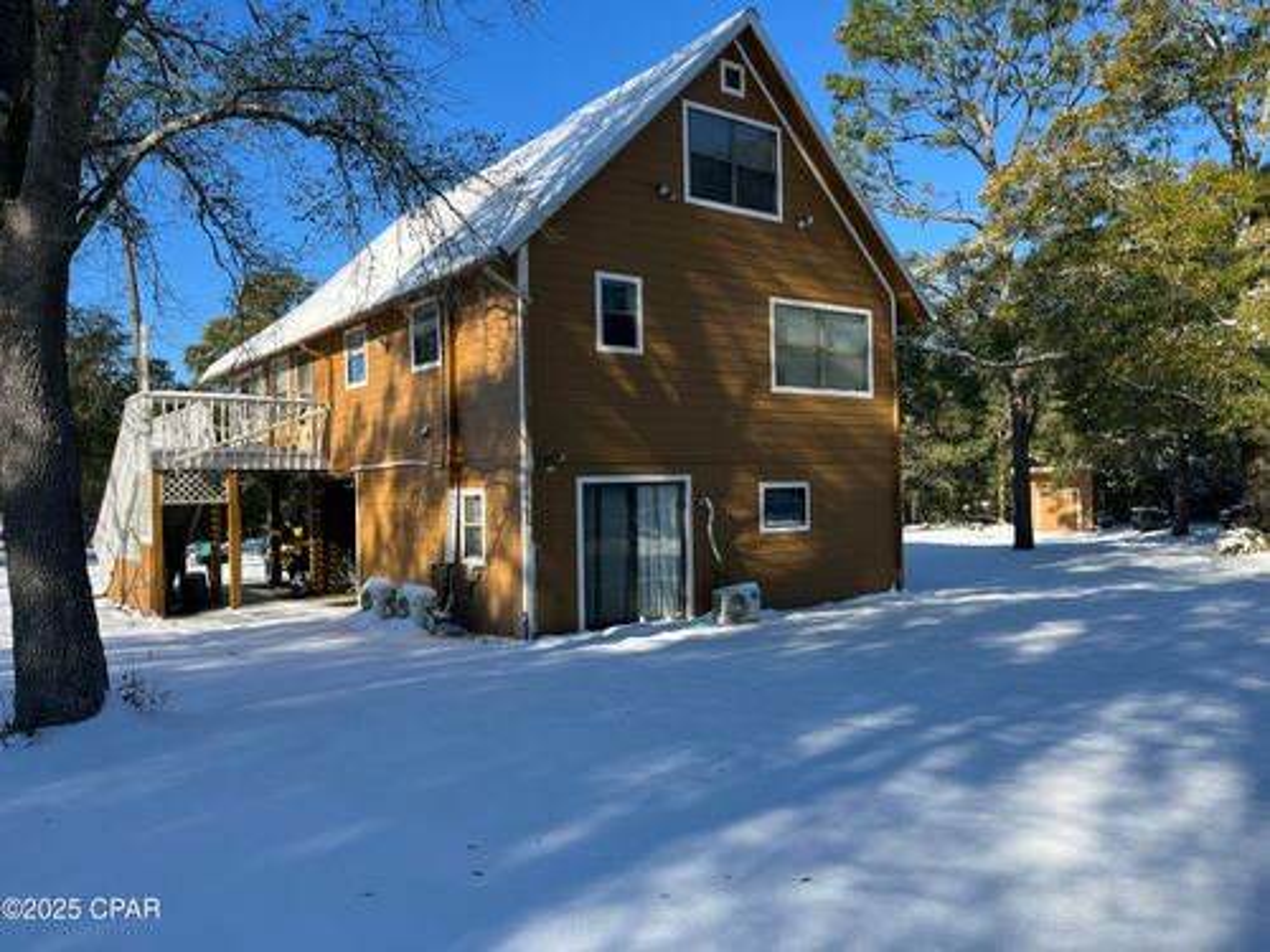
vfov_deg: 53.1
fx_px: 954
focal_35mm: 26
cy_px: 476
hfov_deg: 67.3
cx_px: 635
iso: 50
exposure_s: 1/2222
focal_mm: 5.1
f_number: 1.6
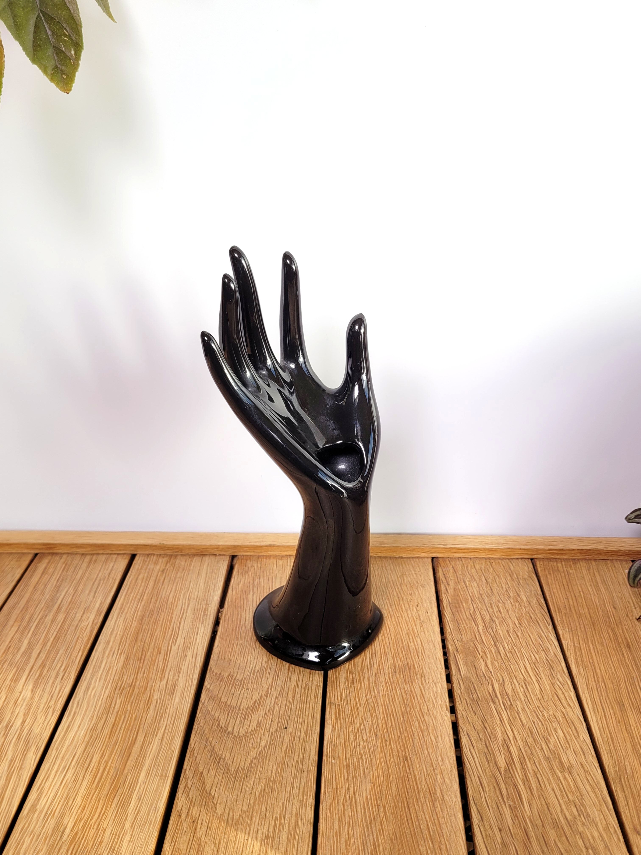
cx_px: 320
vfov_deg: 67.3
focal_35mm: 26
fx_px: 642
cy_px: 428
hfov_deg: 53.1
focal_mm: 5.4
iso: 40
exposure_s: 1/976
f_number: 1.8
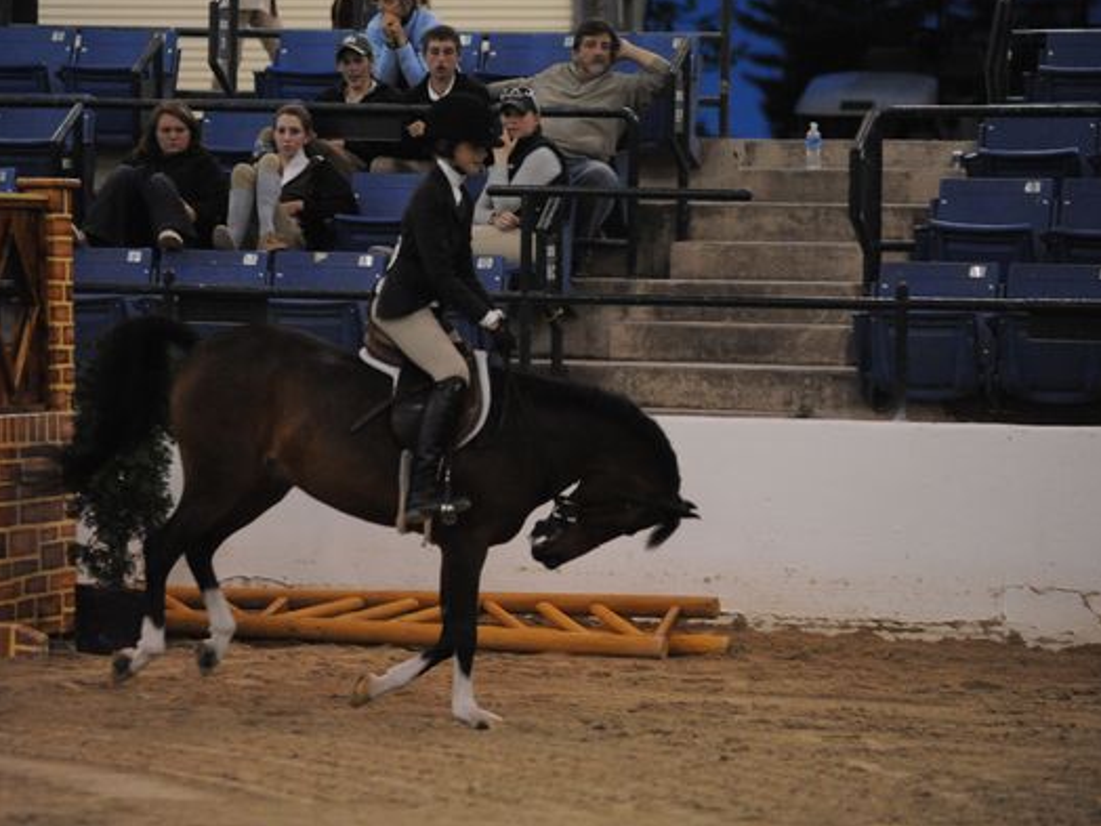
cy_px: 401
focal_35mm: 176
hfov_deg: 11.2
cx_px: 469
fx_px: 5598
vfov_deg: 8.4
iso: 6400
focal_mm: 150
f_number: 2.8
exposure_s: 1/500
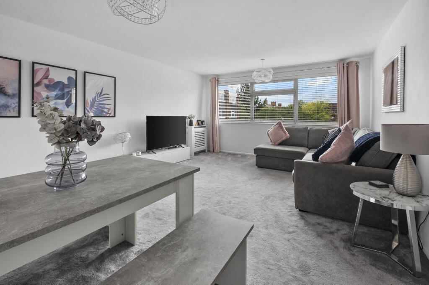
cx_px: 214
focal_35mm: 15
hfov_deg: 100.4
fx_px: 179
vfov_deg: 77.3
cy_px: 142
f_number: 8
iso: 1250
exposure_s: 1/15
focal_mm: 10
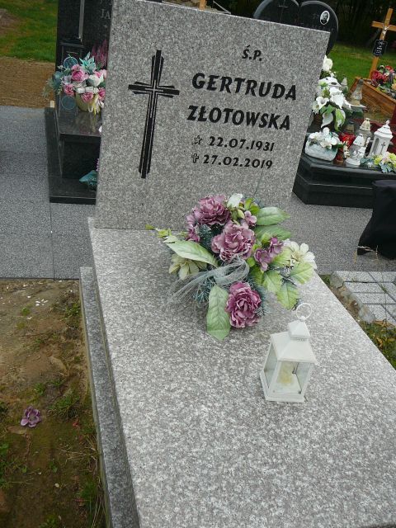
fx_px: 534
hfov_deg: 40.7
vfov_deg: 52.6
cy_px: 264
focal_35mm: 35
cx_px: 198
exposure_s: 1/125
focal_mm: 5.2
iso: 80
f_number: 2.8
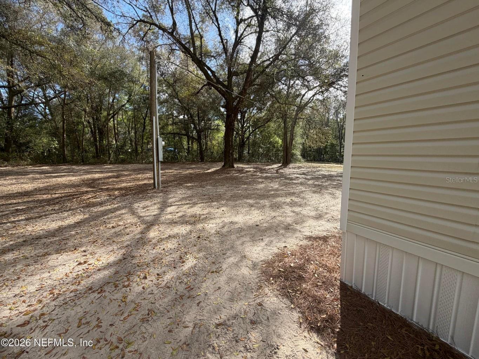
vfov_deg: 85.7
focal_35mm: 14
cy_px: 180
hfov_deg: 102.1
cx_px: 240
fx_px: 194
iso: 50
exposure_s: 1/502
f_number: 2.2
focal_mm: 2.22
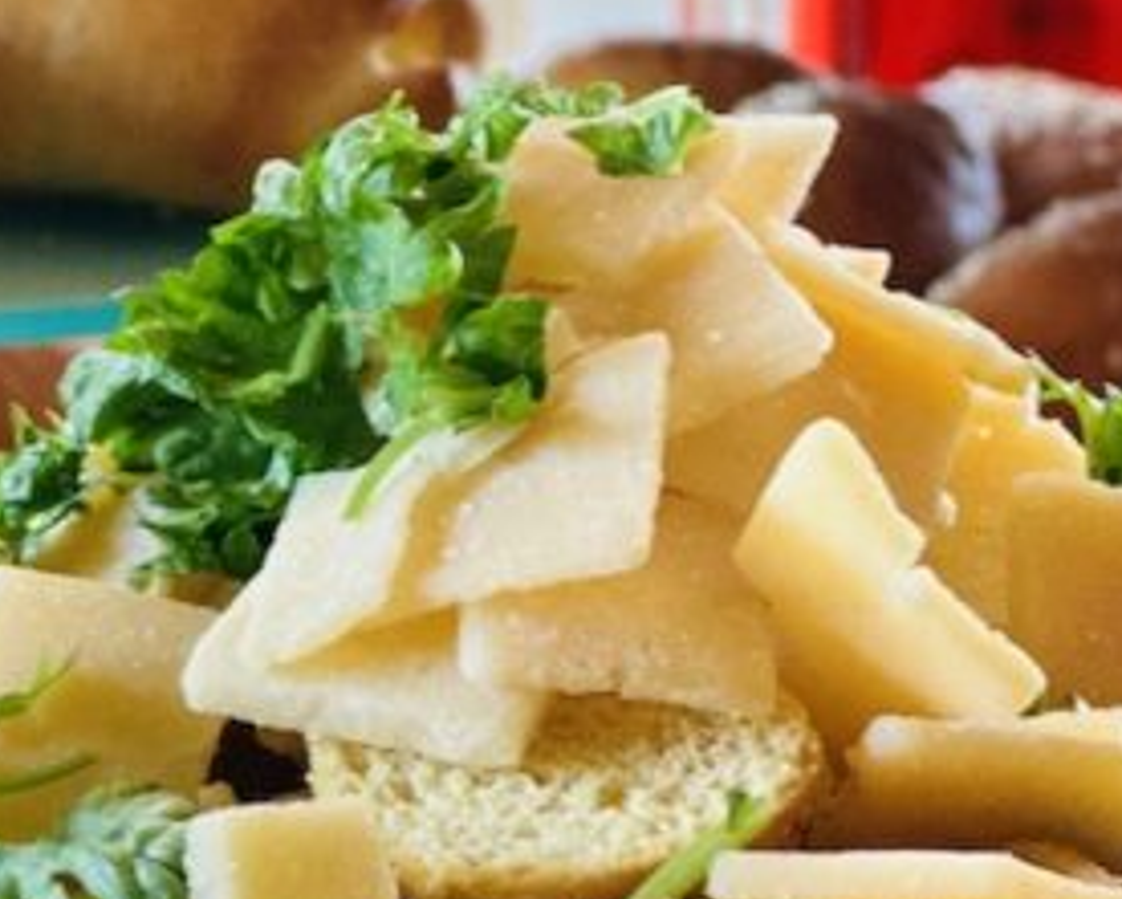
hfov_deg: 8.9
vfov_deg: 7.1
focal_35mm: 218
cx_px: 541
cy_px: 1025
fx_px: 7242
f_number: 2.8
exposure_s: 1/33
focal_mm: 9
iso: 250
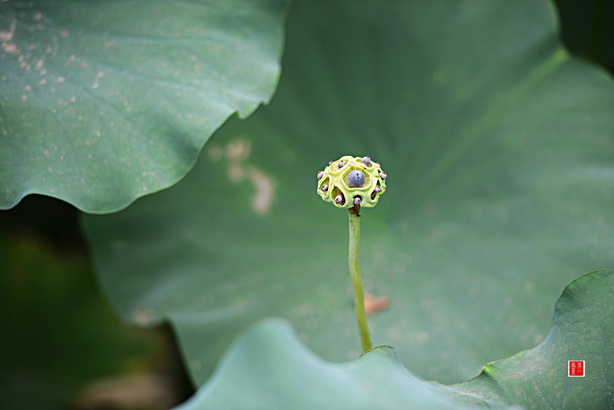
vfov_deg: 6.9
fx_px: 3412
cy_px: 205
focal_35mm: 200
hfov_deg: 10.3
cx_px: 307
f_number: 2.8
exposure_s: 1/400
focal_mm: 200
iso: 100
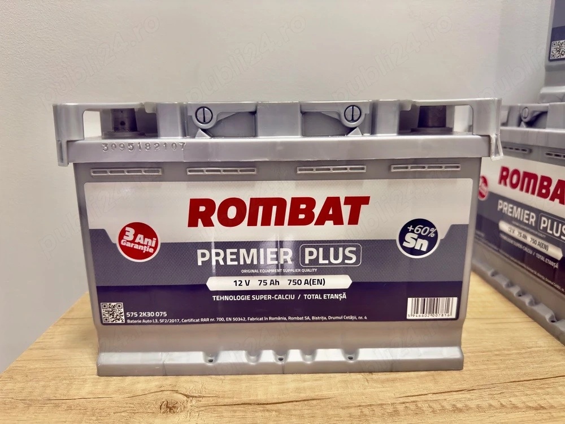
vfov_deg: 56.8
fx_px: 392
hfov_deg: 71.6
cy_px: 212
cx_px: 282
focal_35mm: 24
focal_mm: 6.76
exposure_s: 1/40
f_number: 1.78
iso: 320
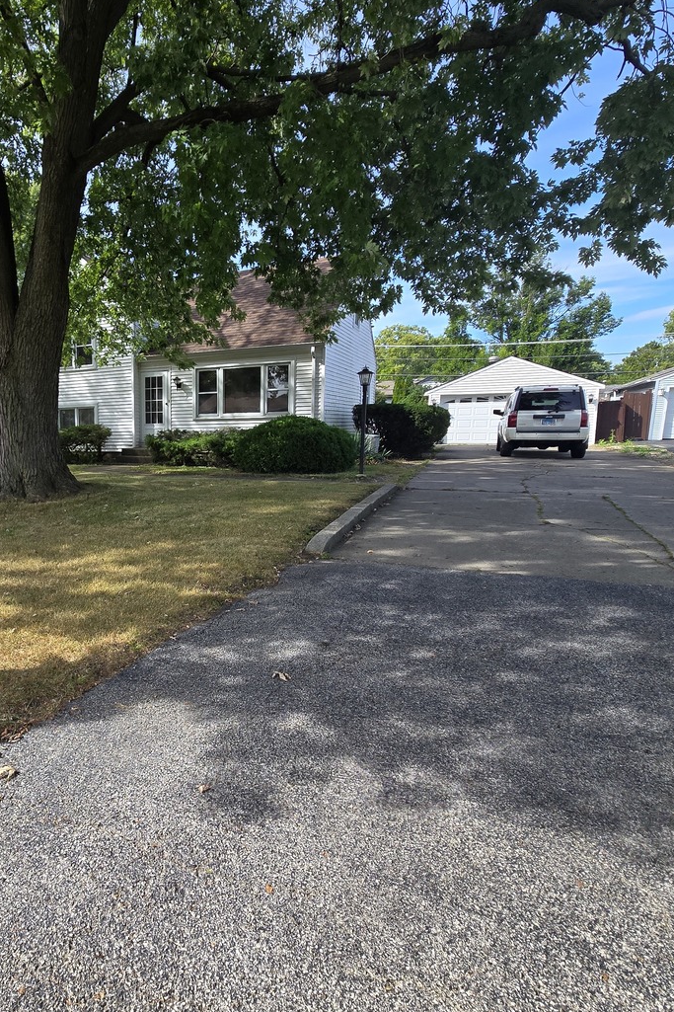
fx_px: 534
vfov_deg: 86.9
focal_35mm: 19
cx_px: 136
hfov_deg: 59.5
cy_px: 511
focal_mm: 2.2
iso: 50
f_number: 2.2
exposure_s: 1/1084
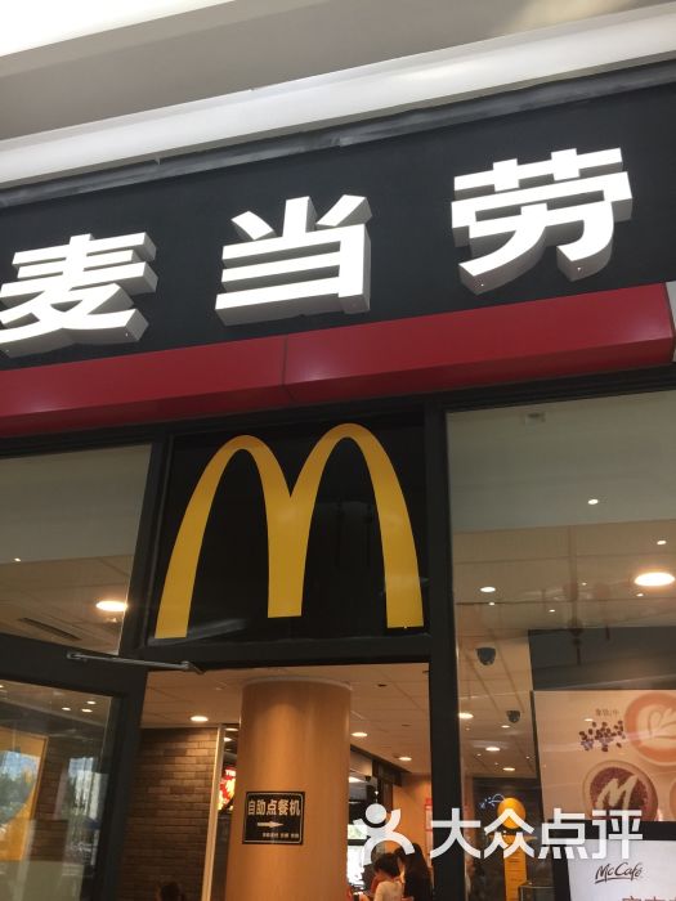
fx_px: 755
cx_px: 338
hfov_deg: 48.2
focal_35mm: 29
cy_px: 450
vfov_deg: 61.7
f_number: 2.2
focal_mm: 4.15
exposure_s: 1/33
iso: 40
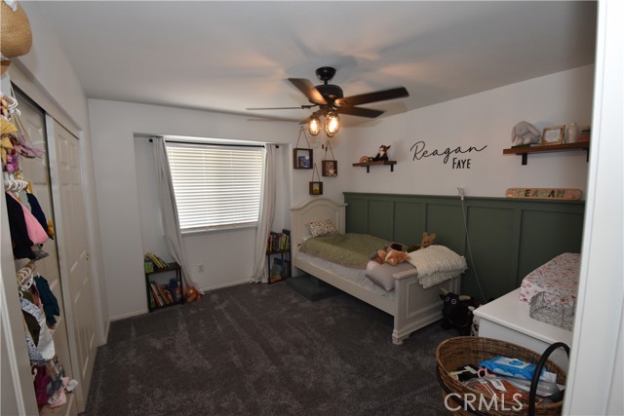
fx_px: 260
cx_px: 312
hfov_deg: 100.4
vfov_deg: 77.4
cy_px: 208
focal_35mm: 15
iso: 800
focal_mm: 10
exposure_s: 1/100
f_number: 5
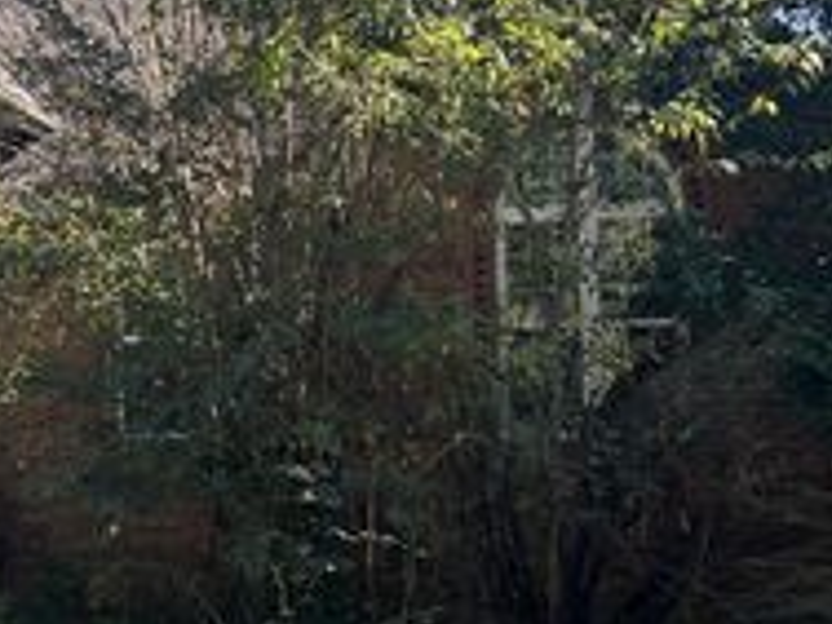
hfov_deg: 26.6
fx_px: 1658
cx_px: -9
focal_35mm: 69
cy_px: 330
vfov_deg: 21.3
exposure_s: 1/924
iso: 50
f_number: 1.5
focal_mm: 5.7
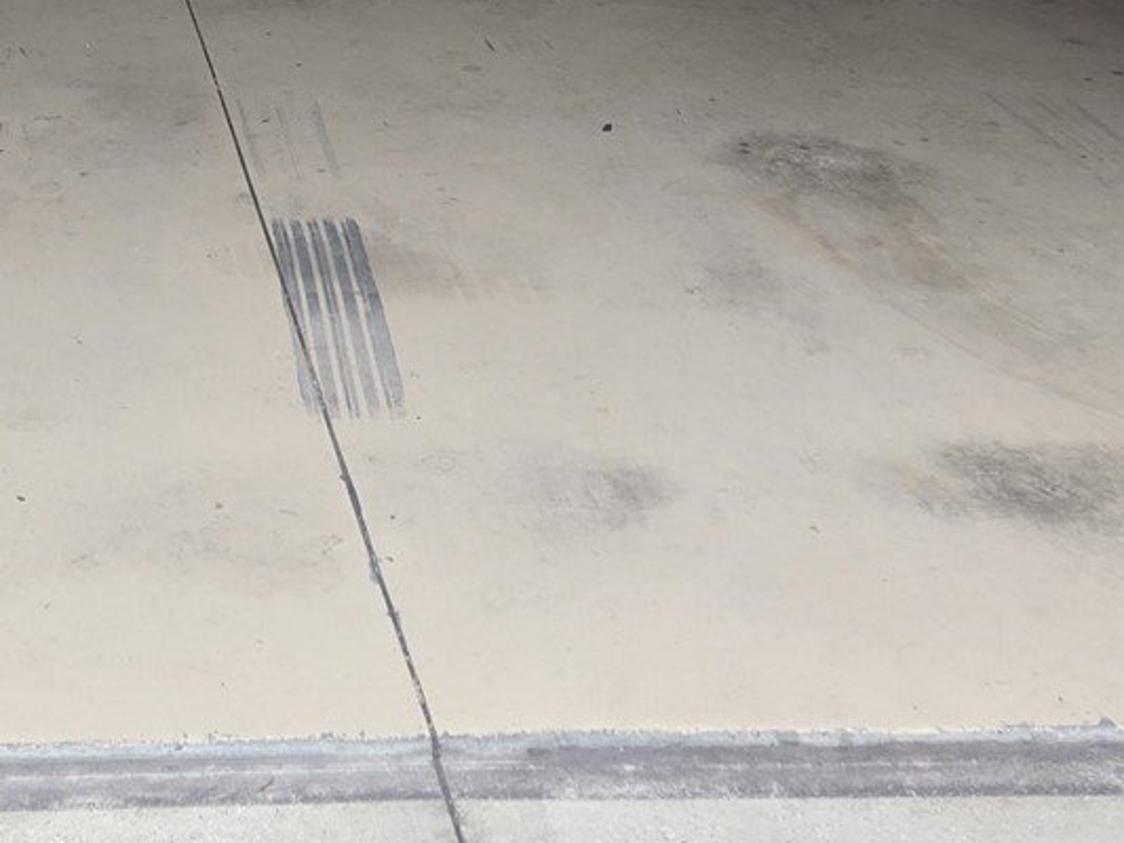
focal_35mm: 69
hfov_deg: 27.0
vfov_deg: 19.2
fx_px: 2241
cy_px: -346
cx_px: 84
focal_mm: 5.4
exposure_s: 1/250
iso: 25
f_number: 1.8
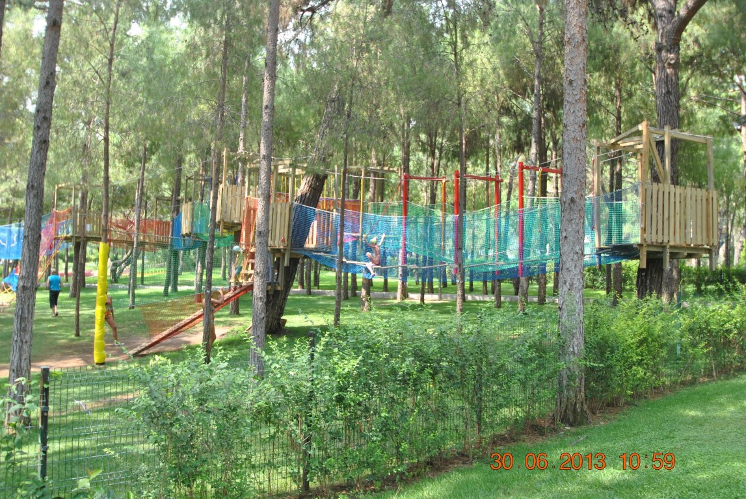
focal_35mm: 36
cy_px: 250
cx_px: 373
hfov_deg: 53.1
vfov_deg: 37.0
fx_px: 747
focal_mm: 24
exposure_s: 1/100
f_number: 5
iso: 200
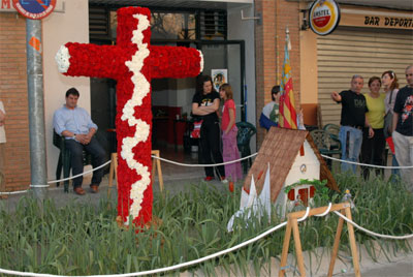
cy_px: 138
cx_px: 206
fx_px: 603
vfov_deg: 25.8
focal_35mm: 52
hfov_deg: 37.8
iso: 100
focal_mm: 35
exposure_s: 1/125
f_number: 5.6
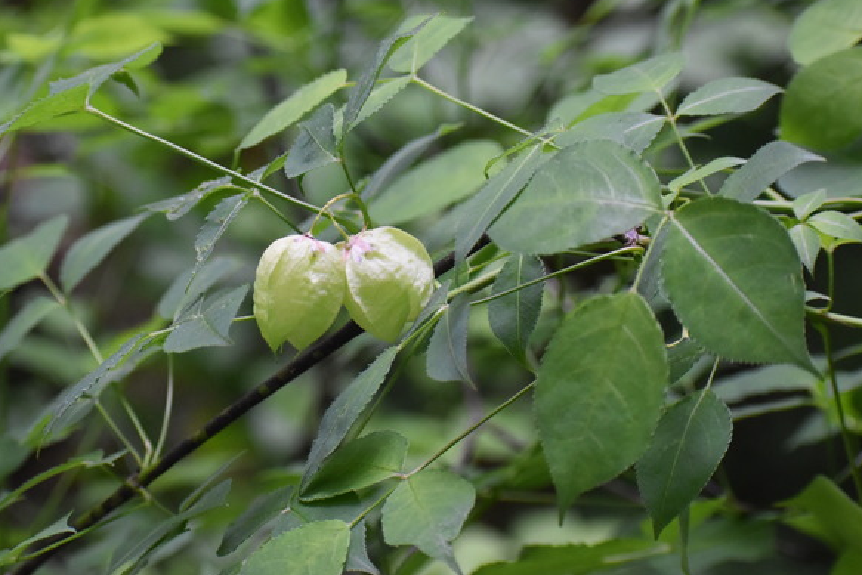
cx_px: 359
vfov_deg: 10.2
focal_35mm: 135
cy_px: 229
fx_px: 3233
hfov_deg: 15.2
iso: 2000
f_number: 4.5
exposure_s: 1/125
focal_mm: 70
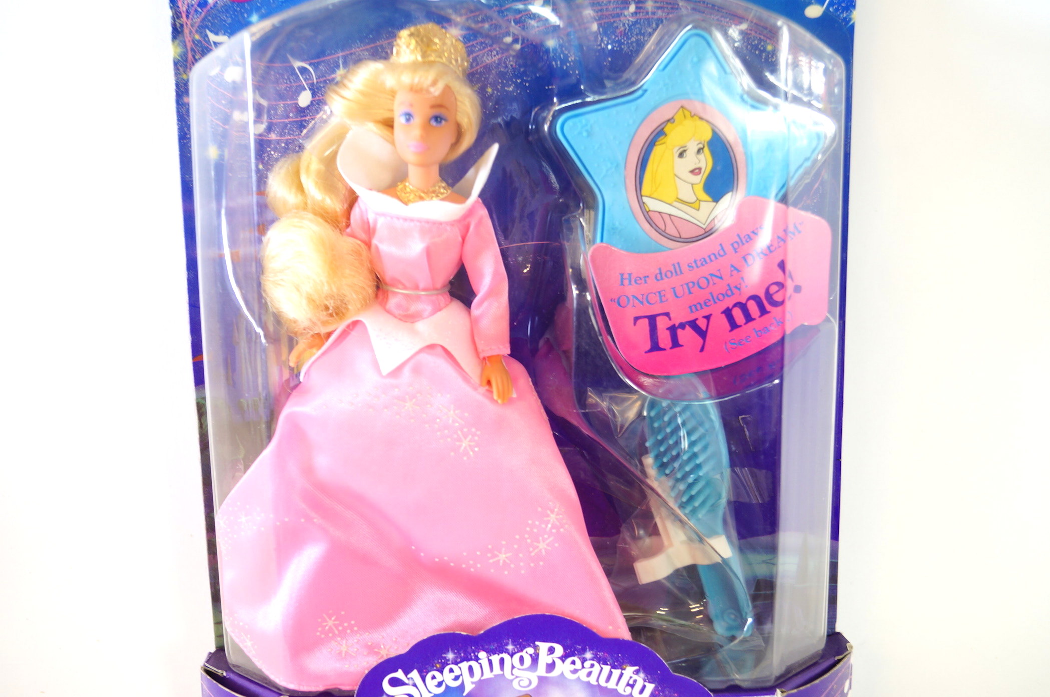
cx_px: 525
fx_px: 1136
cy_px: 348
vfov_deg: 34.1
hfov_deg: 49.6
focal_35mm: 39
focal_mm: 26
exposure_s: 1/10
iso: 100
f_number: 4.5
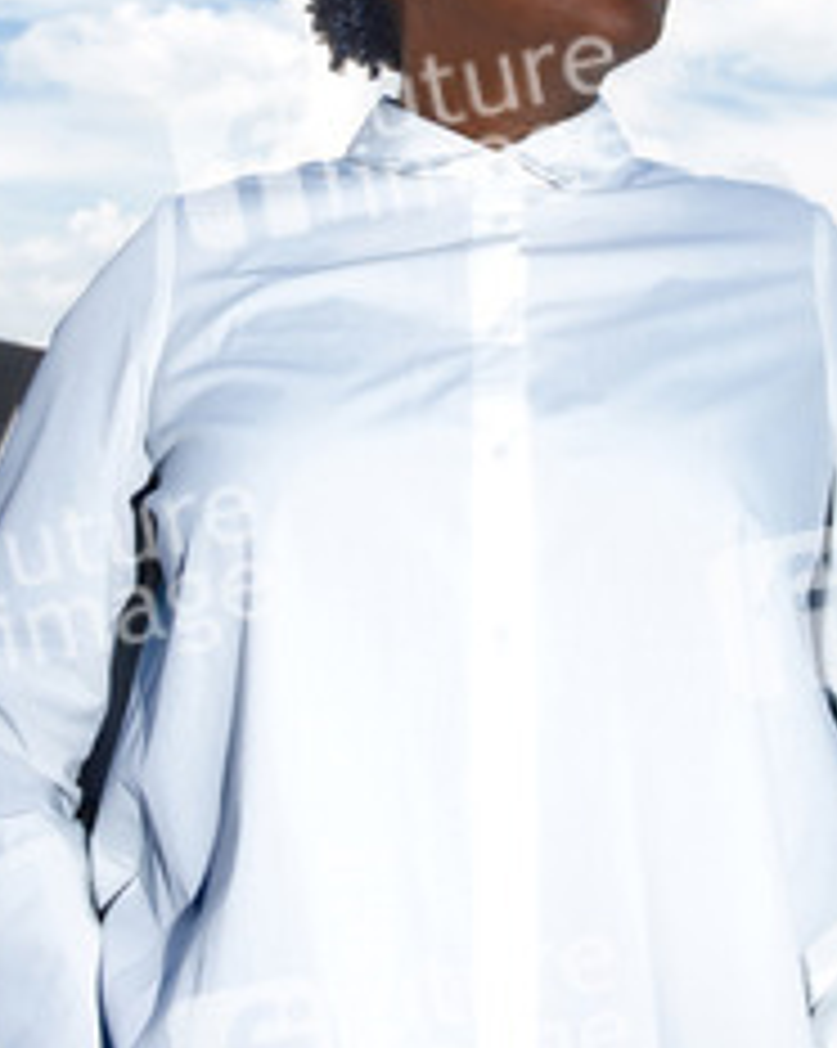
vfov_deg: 37.1
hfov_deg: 30.1
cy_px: 369
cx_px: 533
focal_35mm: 50
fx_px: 1550
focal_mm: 31
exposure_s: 1/320
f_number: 9
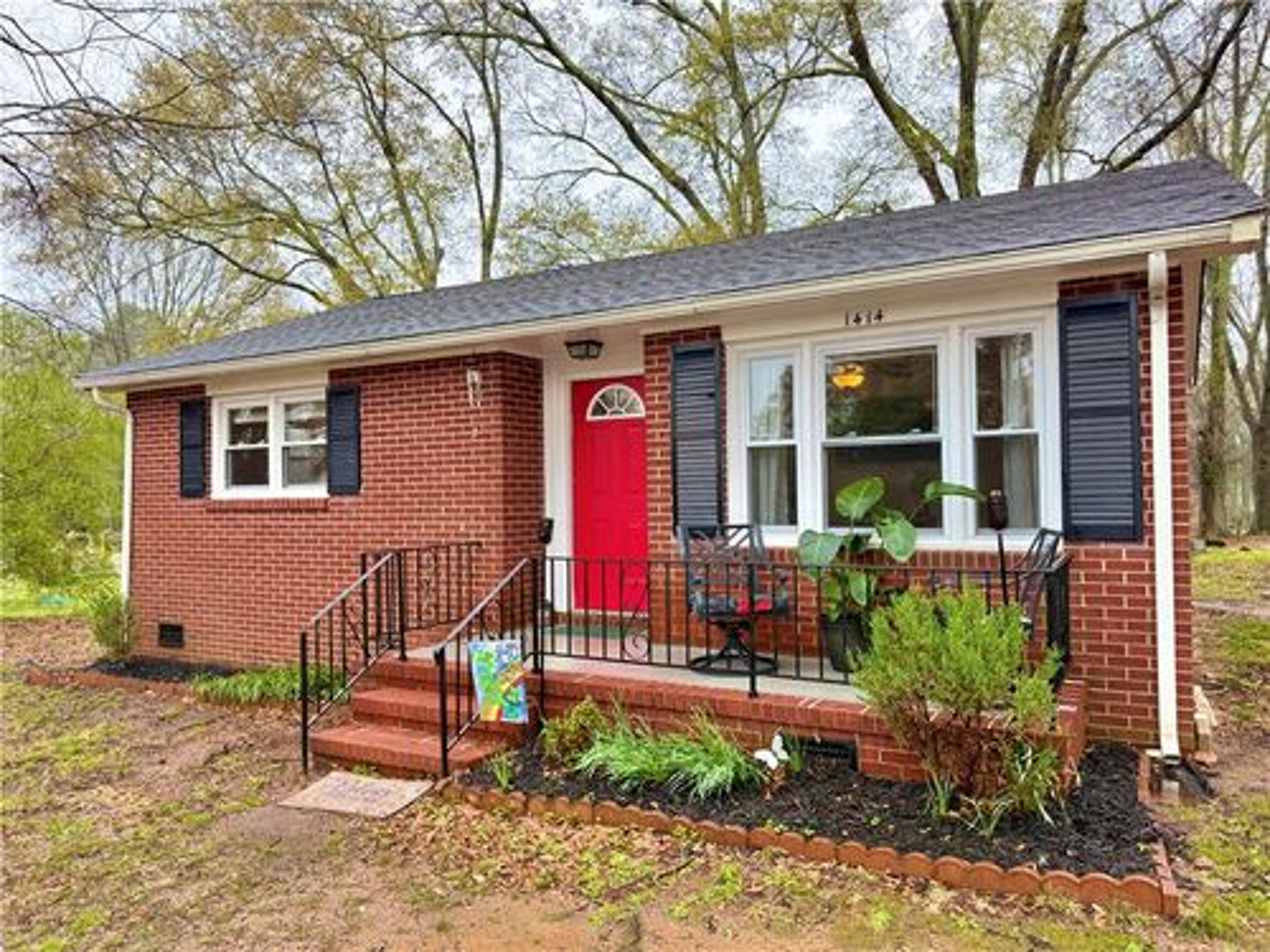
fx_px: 881
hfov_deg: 71.6
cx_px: 635
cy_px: 476
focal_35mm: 24
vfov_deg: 56.8
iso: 100
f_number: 1.78
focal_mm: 6.76
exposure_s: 1/282
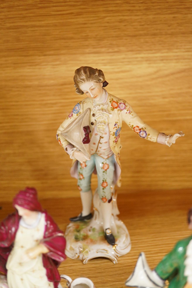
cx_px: 96
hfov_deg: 29.9
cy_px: 144
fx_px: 360
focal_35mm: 45
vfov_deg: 43.6
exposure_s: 1/80
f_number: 3.5
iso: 2500
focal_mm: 30
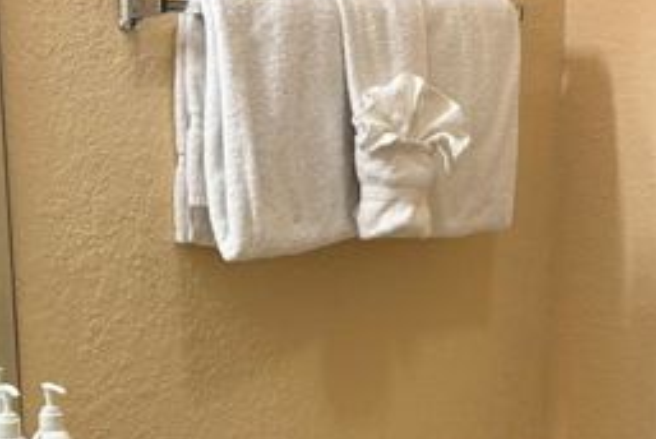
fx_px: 1350
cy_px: 442
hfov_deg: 27.1
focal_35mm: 74
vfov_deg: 18.0
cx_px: 193
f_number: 1.6
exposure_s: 1/60
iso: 80
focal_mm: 5.96
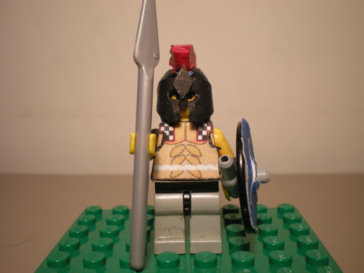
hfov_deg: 49.0
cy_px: 136
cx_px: 182
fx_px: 400
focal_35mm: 38
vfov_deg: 37.7
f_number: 3.1
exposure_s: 1/59.8
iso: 121
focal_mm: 6.3
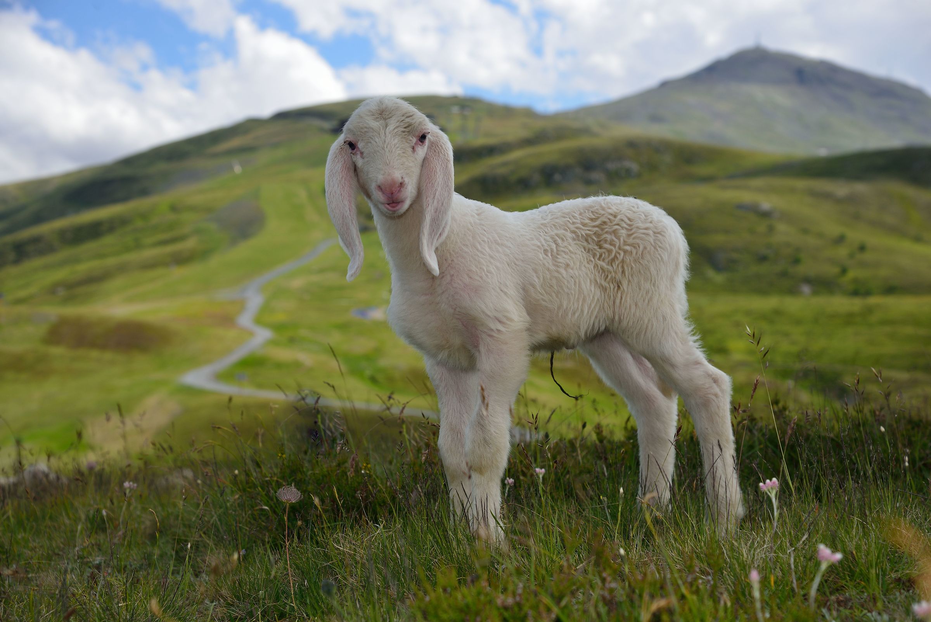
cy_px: 311
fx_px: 1707
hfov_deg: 30.5
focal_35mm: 66
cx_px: 466
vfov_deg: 20.6
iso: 200
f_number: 6.3
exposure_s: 1/250
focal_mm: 66
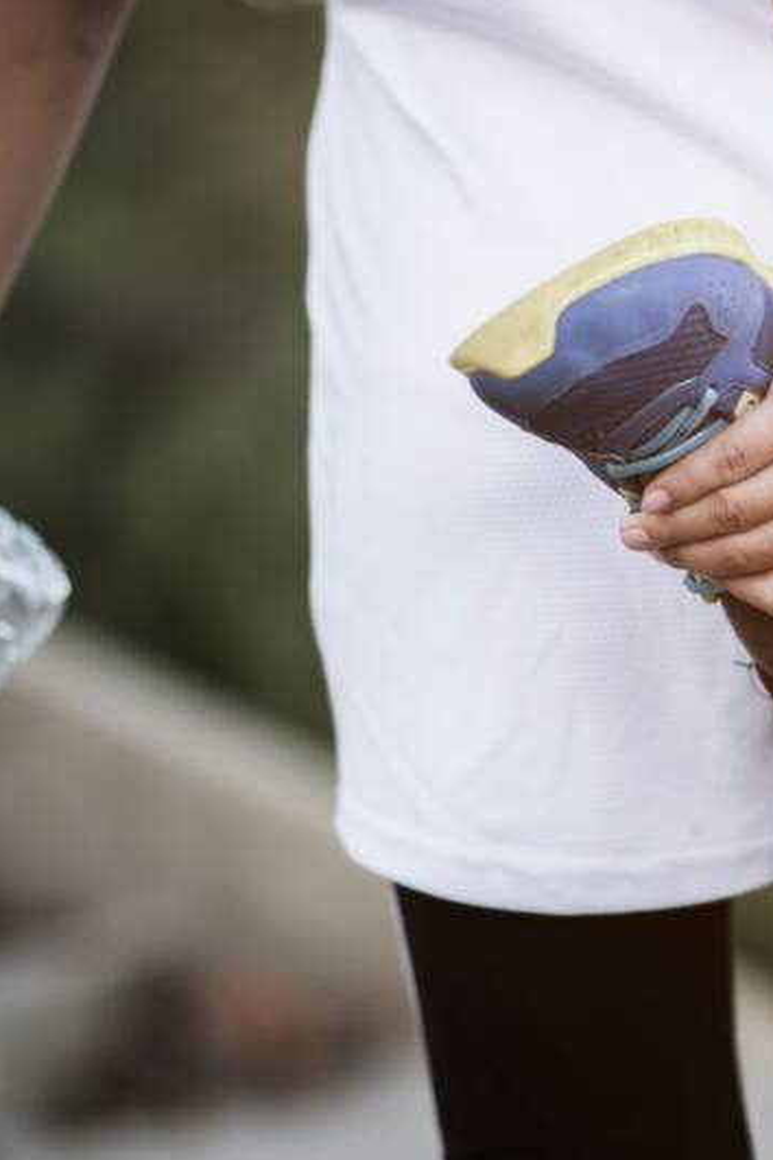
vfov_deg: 12.0
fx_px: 5507
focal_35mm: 171
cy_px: 597
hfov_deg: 8.0
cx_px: 812
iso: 320
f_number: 1.8
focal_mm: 85
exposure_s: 1/1600
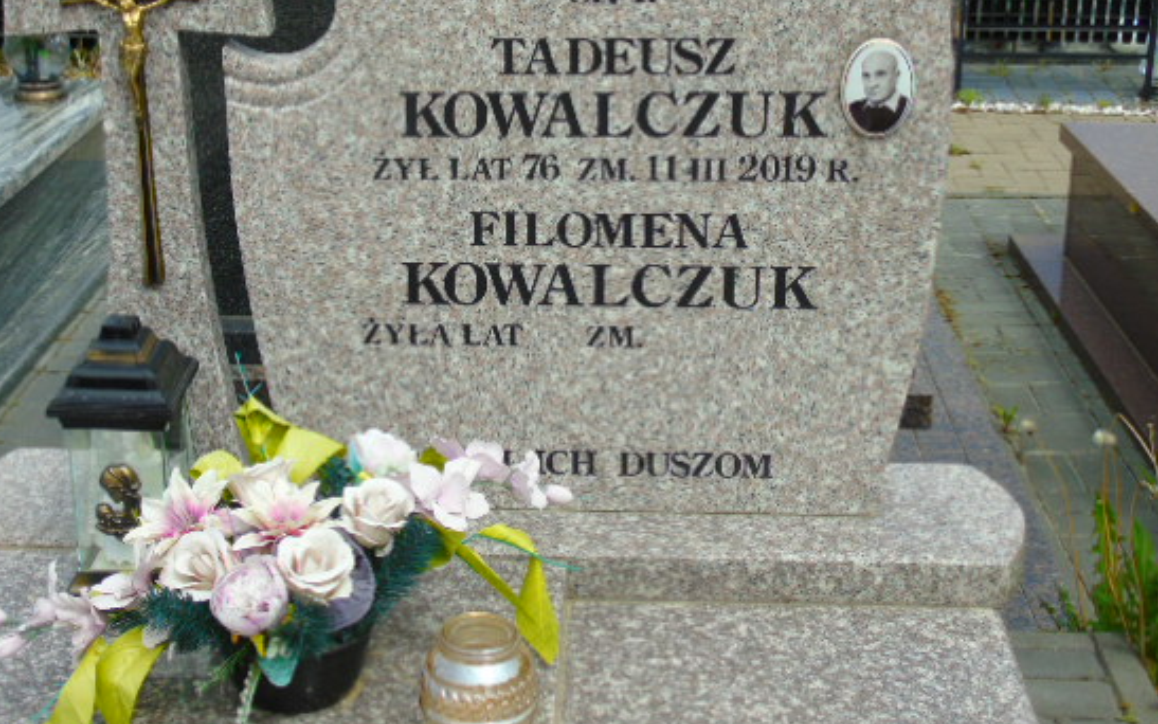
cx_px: 512
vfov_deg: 22.7
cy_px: 263
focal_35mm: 57
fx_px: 1799
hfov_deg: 35.6
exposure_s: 1/800
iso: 80
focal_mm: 8.2
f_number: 4.1
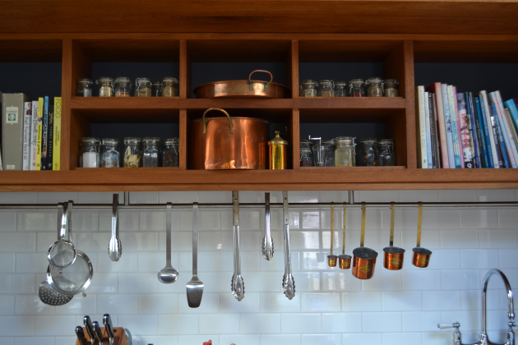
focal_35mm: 42
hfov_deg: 46.4
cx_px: 259
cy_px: 172
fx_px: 604
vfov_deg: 31.9
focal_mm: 28
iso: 100
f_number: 4.5
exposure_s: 1/5
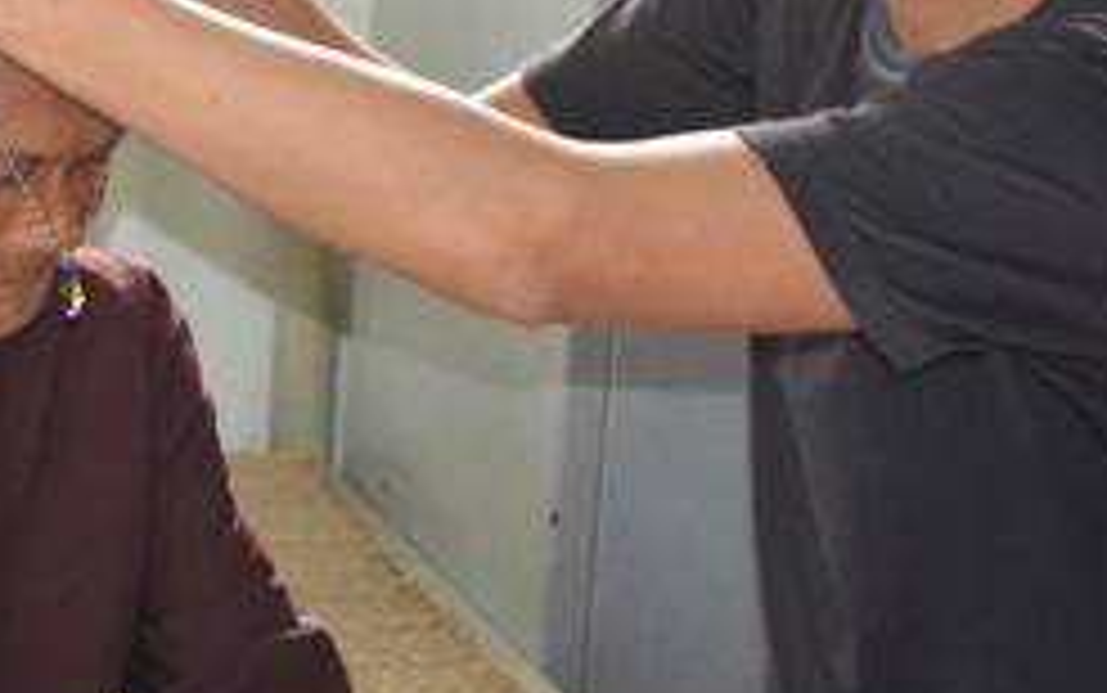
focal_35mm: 141
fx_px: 4266
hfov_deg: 14.7
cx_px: 297
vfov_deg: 9.3
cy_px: 209
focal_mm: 35
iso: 640
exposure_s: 1/60
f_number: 4.5
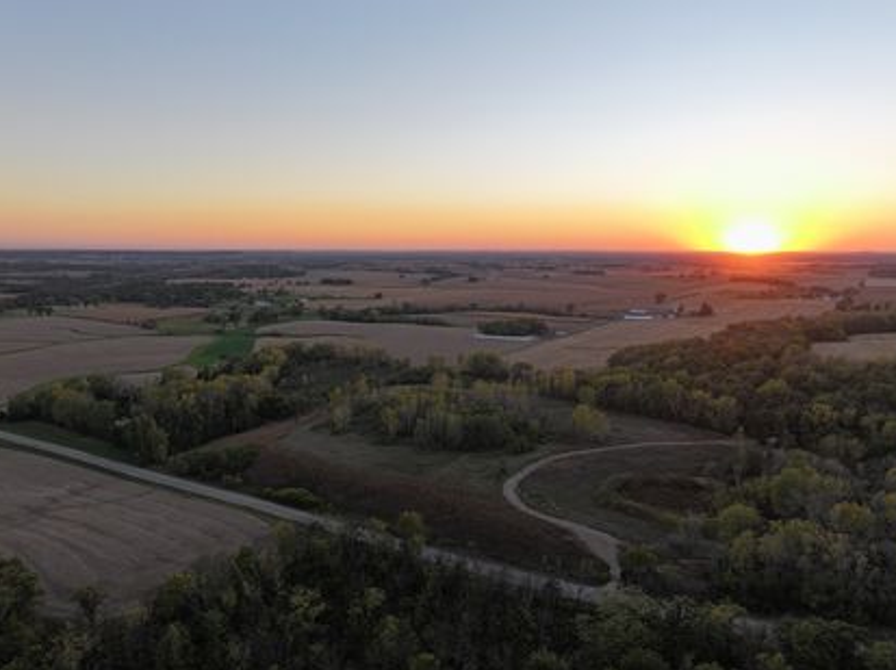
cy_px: 332
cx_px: 449
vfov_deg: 54.8
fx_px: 647
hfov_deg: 69.4
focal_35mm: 25
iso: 150
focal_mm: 12.29
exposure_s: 1/240
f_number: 2.8
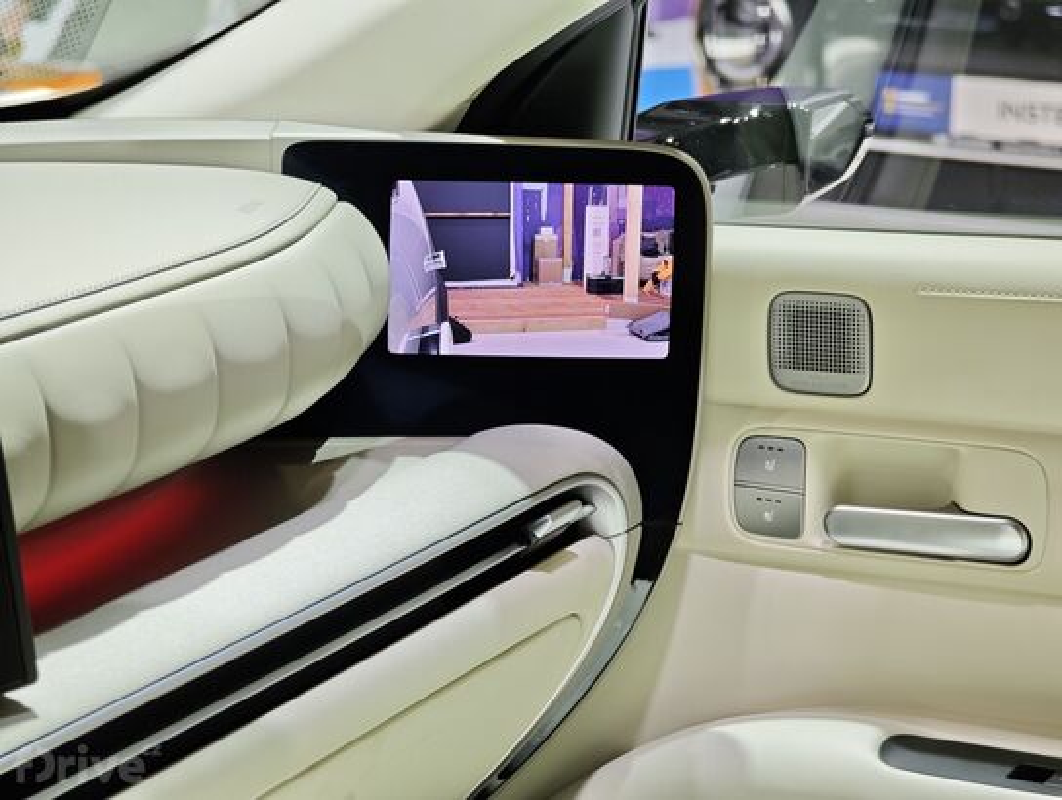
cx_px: 531
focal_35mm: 100
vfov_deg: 14.8
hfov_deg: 19.6
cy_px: 400
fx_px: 3073
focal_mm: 25.1
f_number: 2.6
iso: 320
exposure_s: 1/50
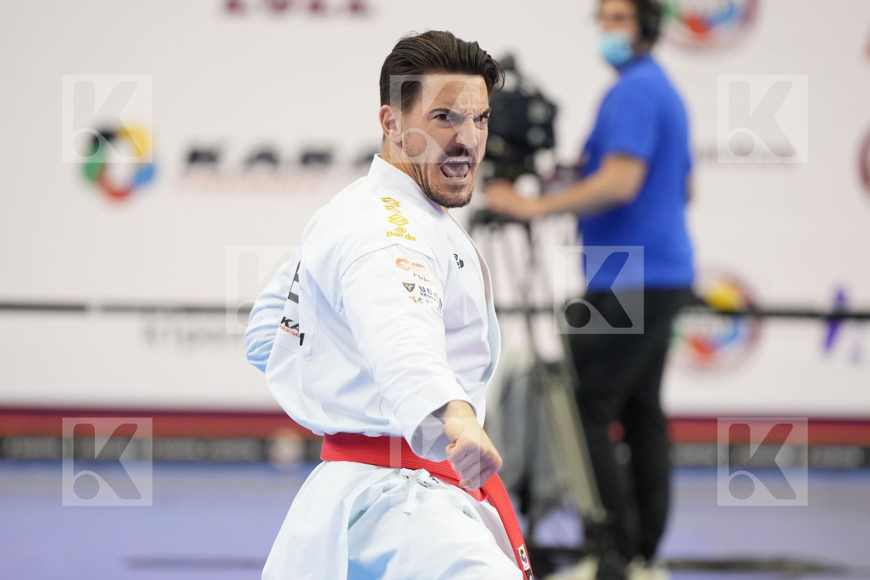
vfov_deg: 5.4
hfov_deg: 8.0
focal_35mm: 256
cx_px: 435
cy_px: 290
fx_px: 6186
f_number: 2.8
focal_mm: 171
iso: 2000
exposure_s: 1/500
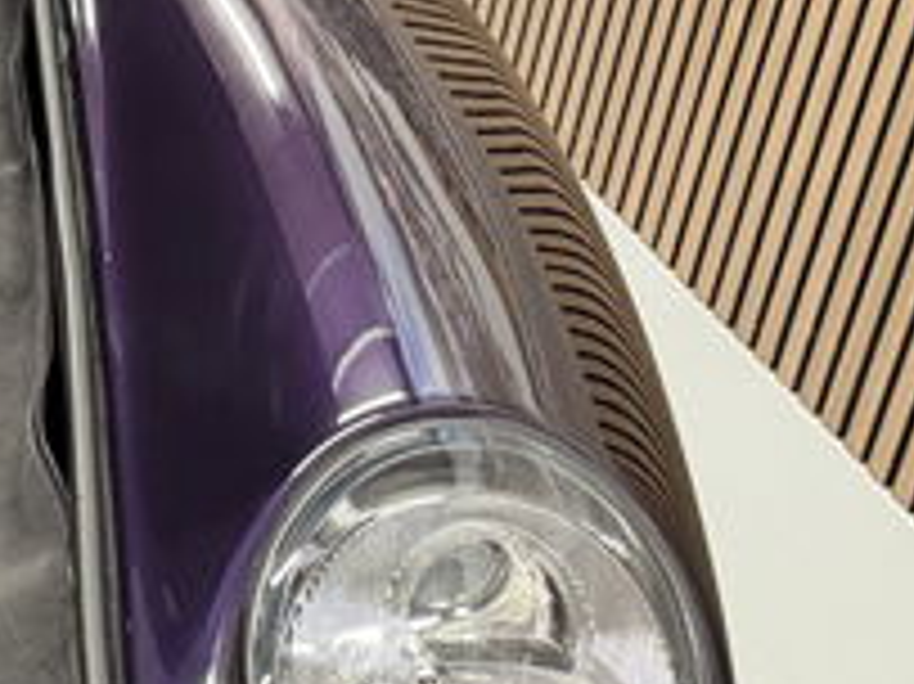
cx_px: -738
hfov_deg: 17.4
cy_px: 27
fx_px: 2401
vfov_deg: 16.0
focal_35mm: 91
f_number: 1.78
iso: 640
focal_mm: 6.76
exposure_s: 1/33
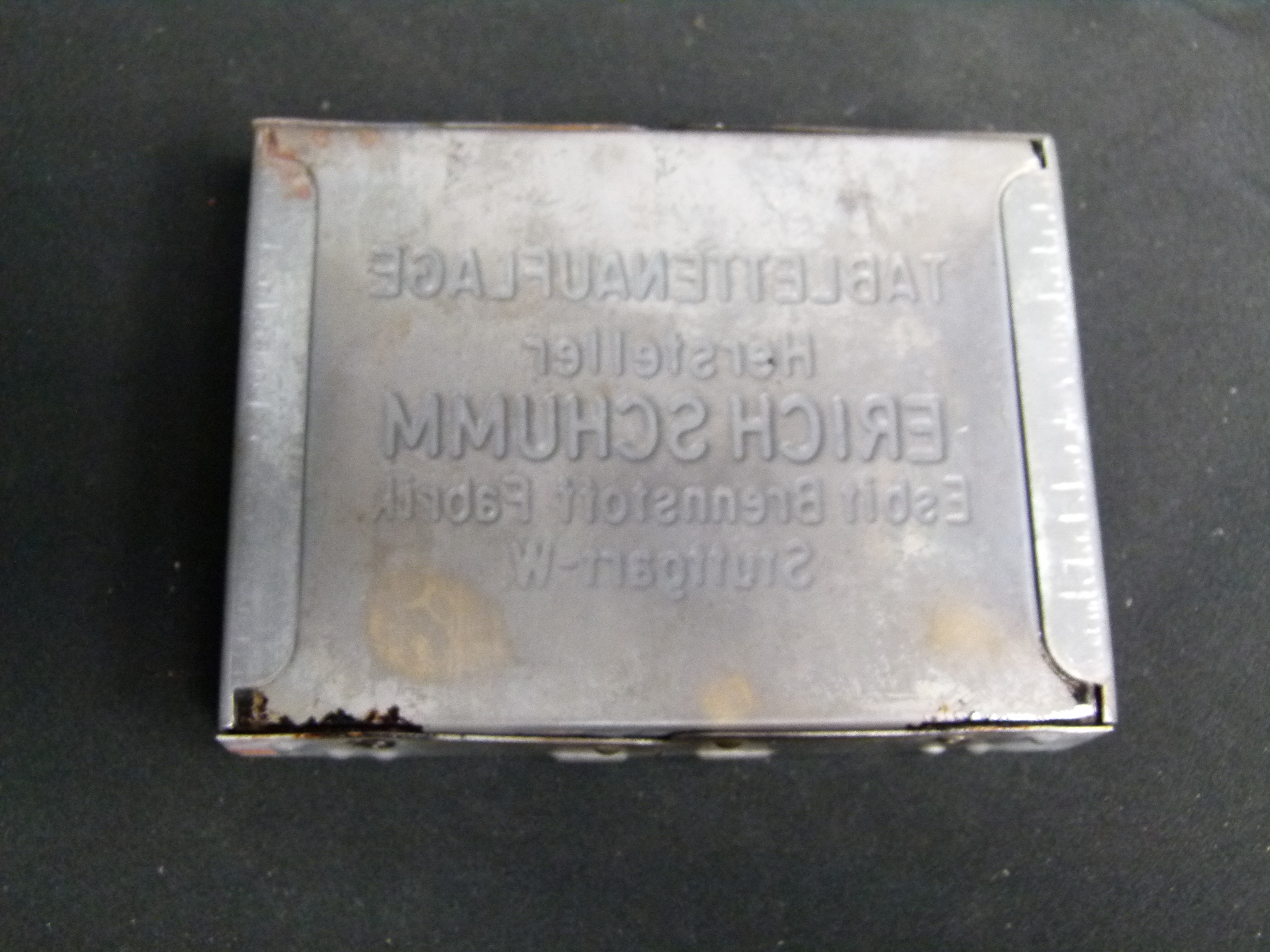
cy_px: 476
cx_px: 635
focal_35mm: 43
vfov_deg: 33.6
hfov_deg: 43.9
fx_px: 1578
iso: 400
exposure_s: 1/10
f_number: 3.2
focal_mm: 7.7
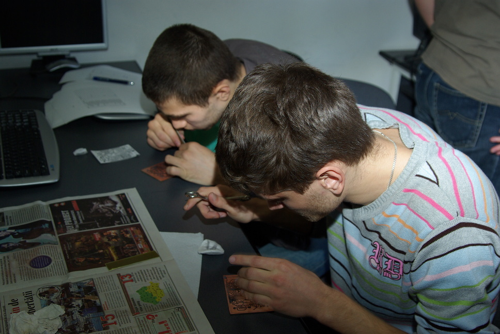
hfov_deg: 46.3
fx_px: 584
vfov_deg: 32.0
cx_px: 250
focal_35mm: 42
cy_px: 167
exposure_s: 1/50
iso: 200
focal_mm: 28
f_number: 4
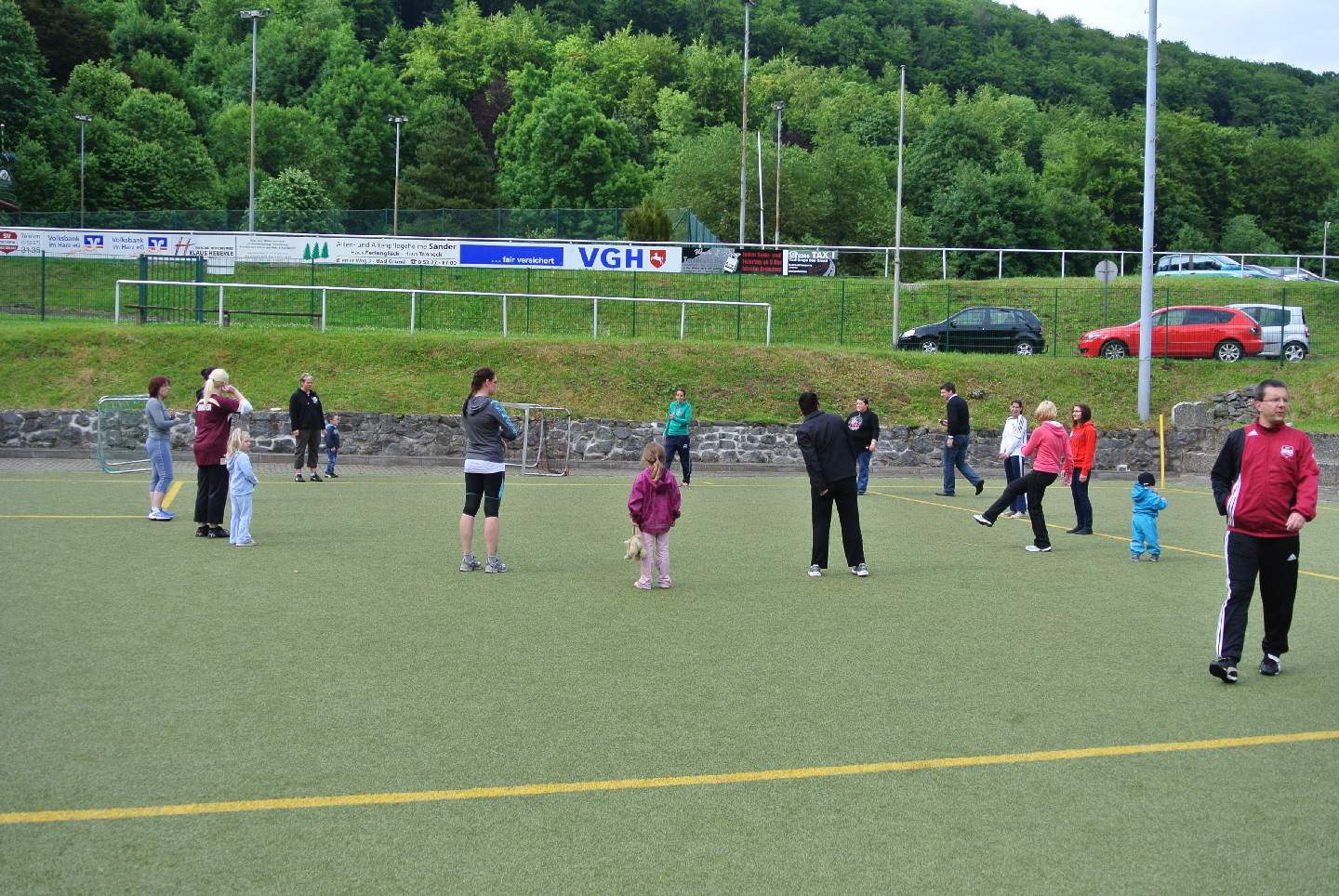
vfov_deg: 37.0
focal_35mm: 36
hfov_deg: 53.1
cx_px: 670
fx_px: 1341
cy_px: 448
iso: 100
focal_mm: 13.6
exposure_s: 1/250
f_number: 4
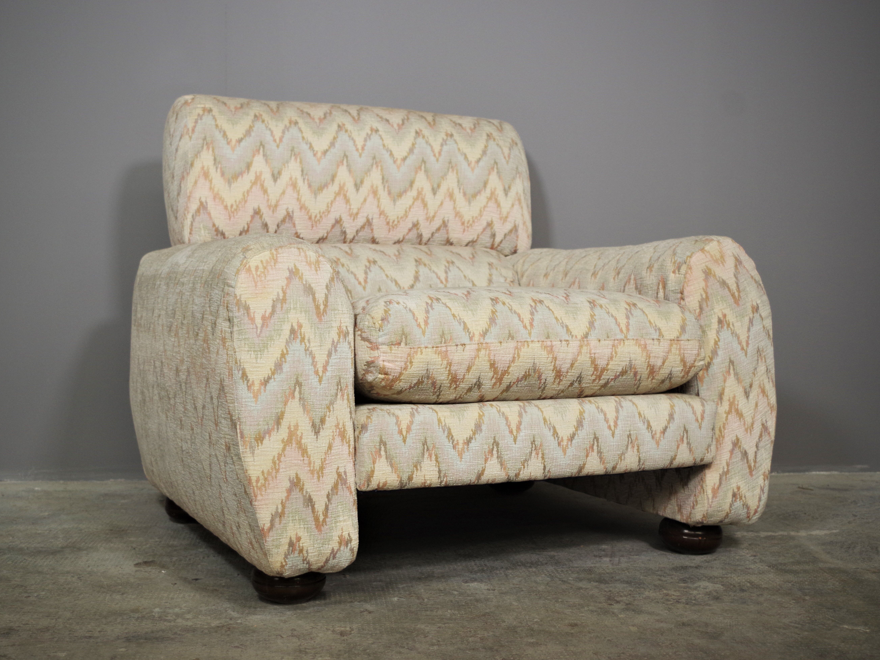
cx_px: 411
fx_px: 1093
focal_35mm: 43
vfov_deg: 33.6
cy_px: 325
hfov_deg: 43.8
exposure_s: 1/60
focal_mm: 26.25
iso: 400
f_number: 4
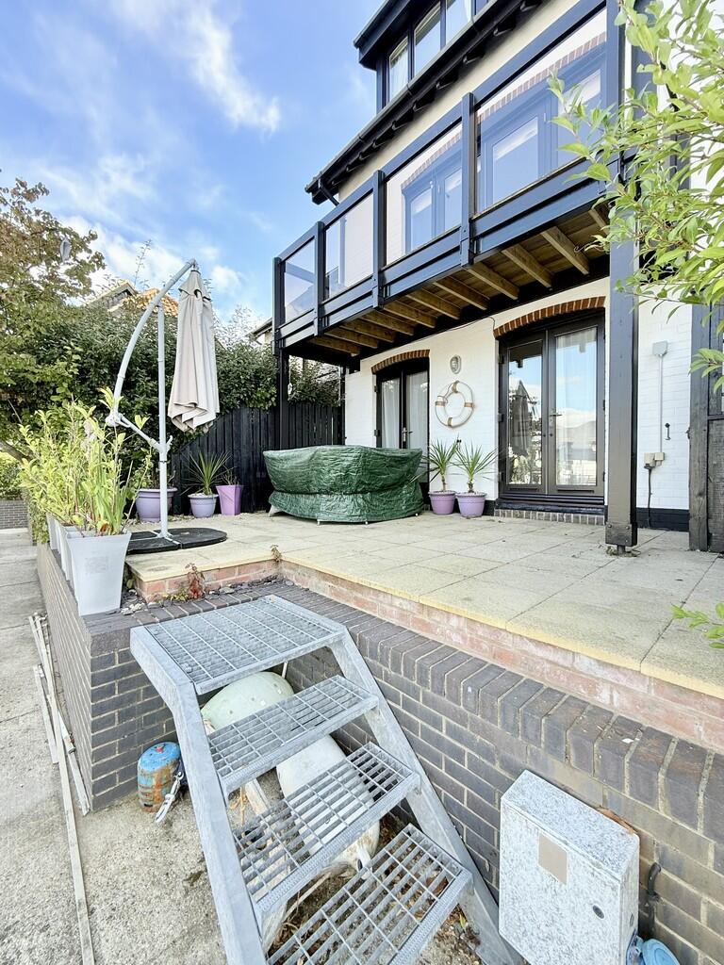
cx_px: 362
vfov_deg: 102.1
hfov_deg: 85.7
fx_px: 390
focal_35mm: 14
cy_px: 482
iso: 50
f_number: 2.2
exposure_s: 1/227
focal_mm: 2.22
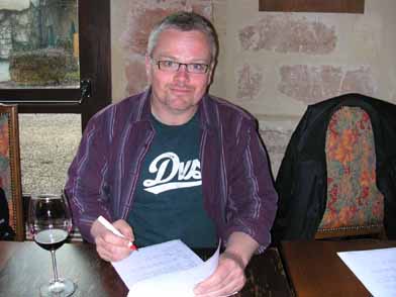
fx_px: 423
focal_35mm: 37
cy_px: 148
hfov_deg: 50.1
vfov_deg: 38.7
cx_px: 198
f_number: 2.7
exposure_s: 1/60
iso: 114
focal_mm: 5.6
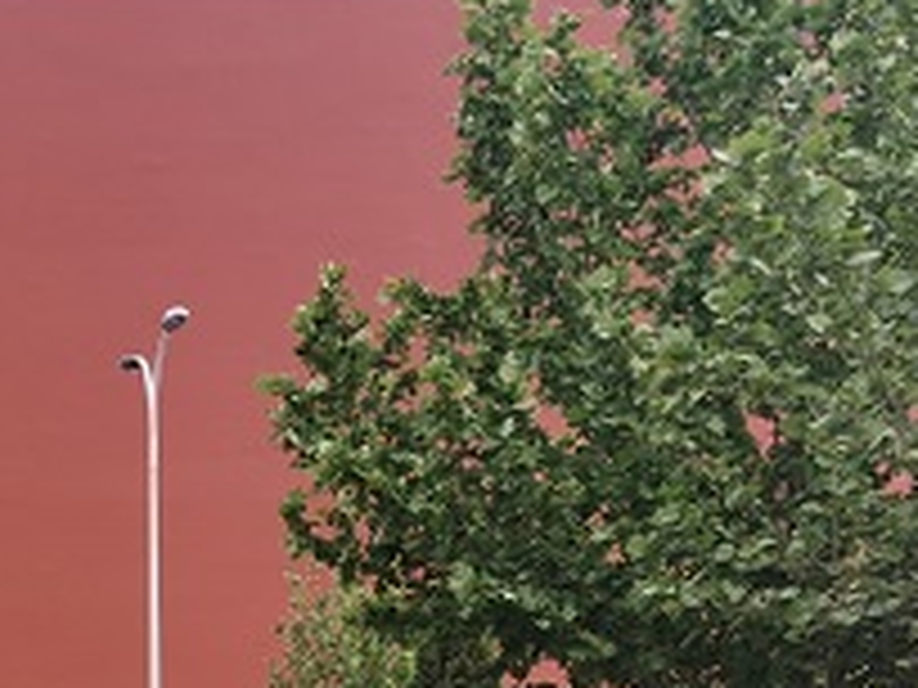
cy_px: 985
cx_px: -153
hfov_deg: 20.9
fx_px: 2334
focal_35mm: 88
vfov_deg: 15.6
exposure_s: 1/2092
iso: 50
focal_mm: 5.56
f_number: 1.6
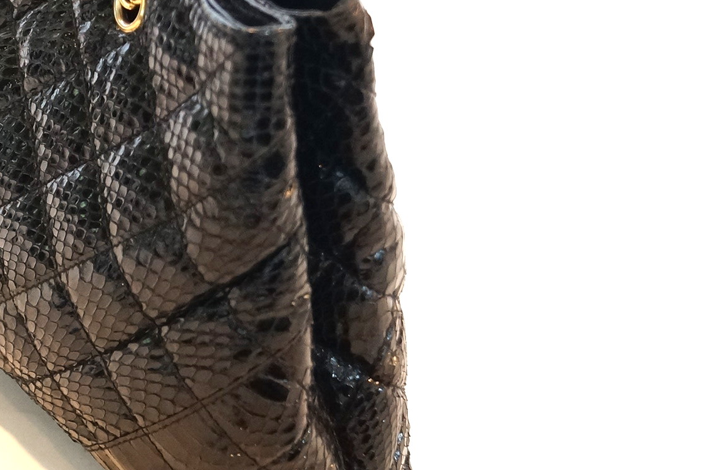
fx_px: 1532
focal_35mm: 78
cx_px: 112
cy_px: 169
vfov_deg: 17.4
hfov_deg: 25.4
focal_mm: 24
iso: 1000
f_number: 4
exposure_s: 1/60
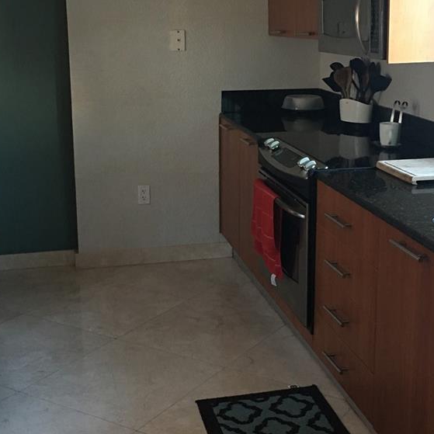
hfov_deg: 31.1
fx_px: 780
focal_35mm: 55
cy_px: 179
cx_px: 227
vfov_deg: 31.0
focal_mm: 4.15
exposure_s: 1/15
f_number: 2.2
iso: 64
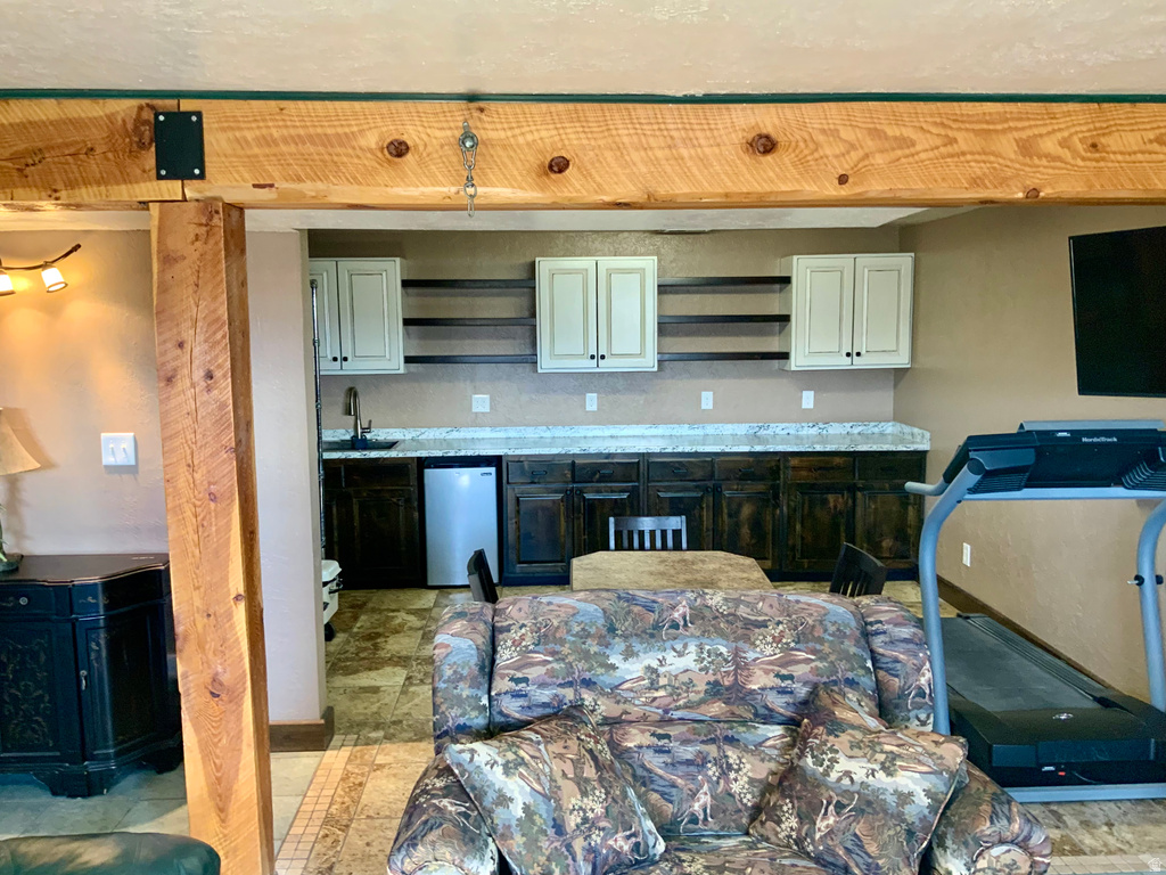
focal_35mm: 29
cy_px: 438
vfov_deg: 48.2
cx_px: 583
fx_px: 977
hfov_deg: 61.7
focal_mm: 3
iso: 125
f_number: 1.8
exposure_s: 1/60
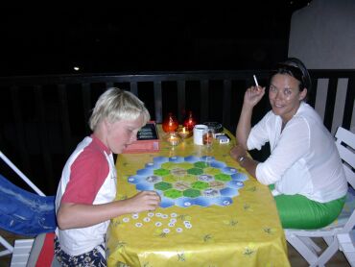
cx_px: 178
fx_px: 380
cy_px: 134
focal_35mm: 37
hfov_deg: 50.1
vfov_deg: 38.7
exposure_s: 1/64
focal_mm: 5.6
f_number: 2.7
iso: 70
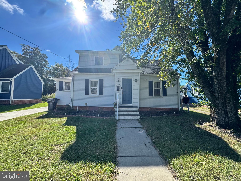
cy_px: 90
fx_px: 97
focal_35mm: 14
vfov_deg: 85.7
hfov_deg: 102.1
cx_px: 120
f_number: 2.2
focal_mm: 2.22
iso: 50
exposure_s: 1/1048
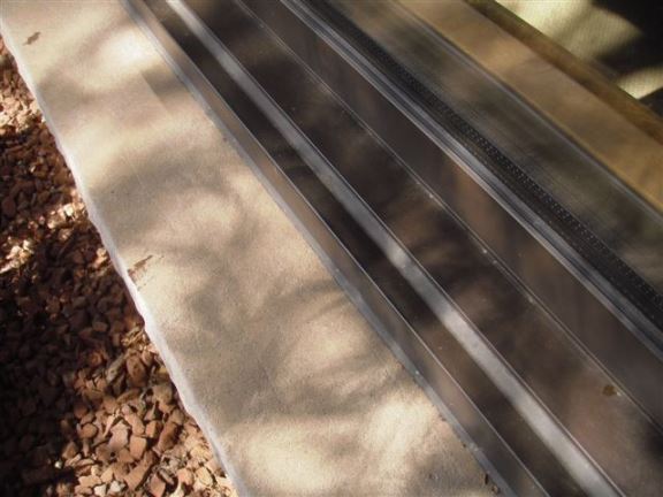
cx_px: 332
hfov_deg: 49.0
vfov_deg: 37.7
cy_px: 248
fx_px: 728
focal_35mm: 38
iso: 100
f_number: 3.5
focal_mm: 6.7
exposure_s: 1/200
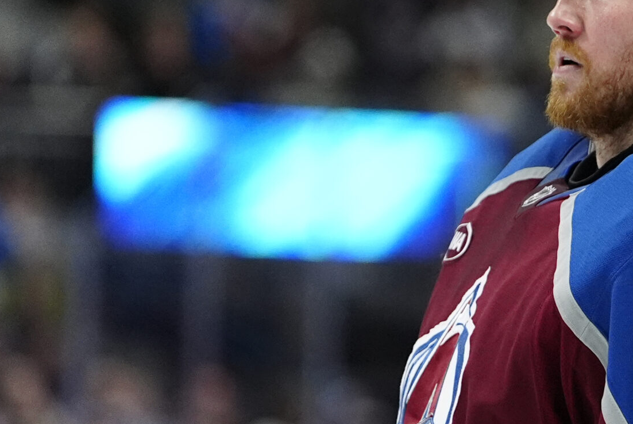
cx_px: 654
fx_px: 10911
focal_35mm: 620
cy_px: 177
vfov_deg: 2.2
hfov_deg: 3.3
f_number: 2.8
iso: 4000
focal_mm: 178
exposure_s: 1/3200
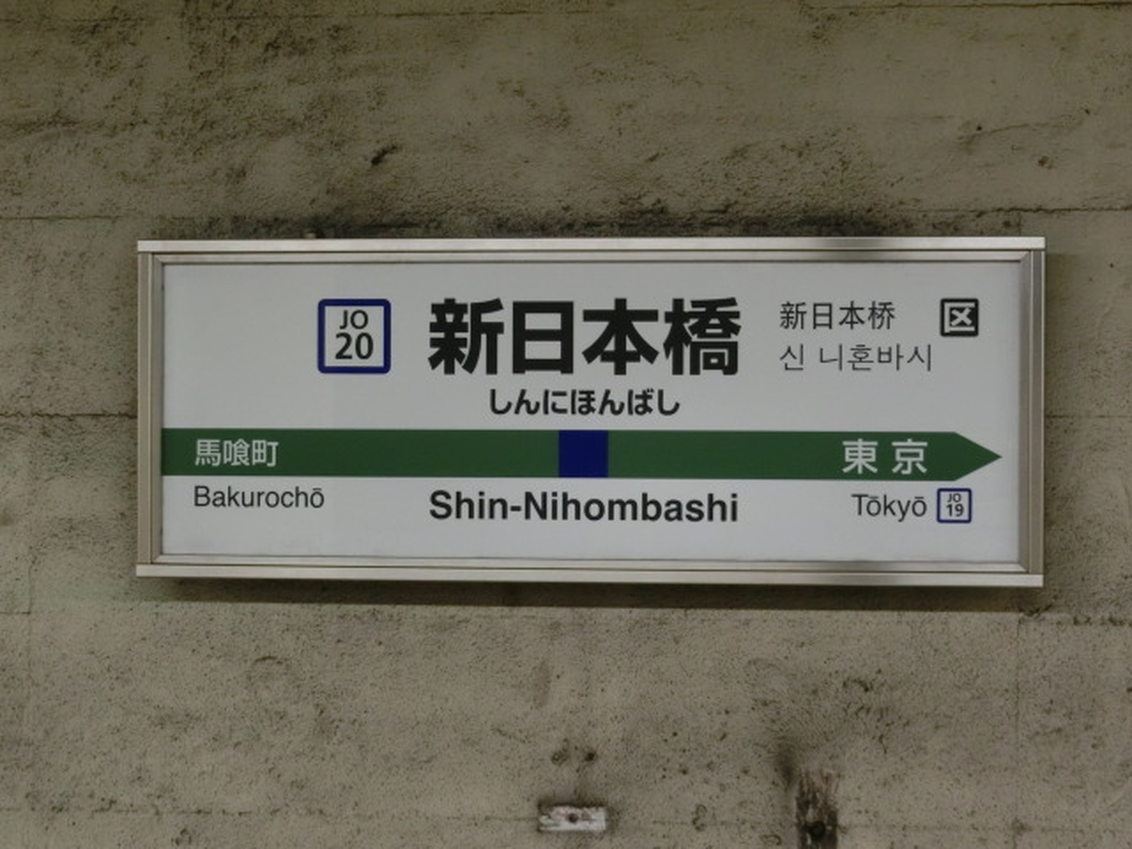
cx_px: 566
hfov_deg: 18.4
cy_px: 424
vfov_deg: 13.8
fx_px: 3499
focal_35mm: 107
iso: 800
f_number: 5.7
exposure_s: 1/25
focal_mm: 19.1
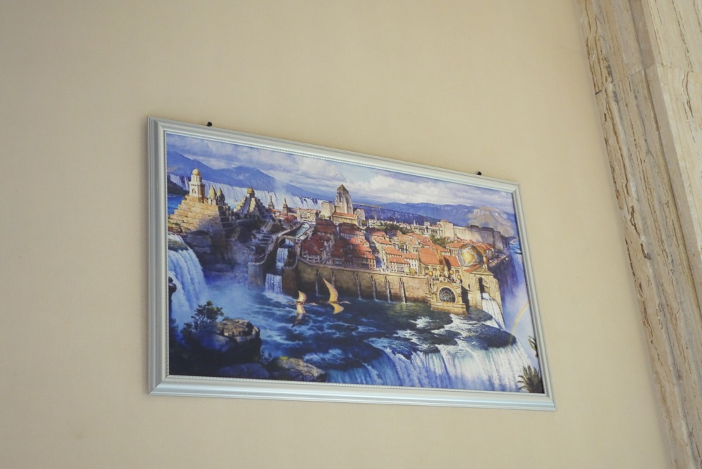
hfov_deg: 38.9
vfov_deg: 26.5
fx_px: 995
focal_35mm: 51
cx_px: 351
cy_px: 234
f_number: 3.5
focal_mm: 19.1
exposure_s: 1/60
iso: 1600
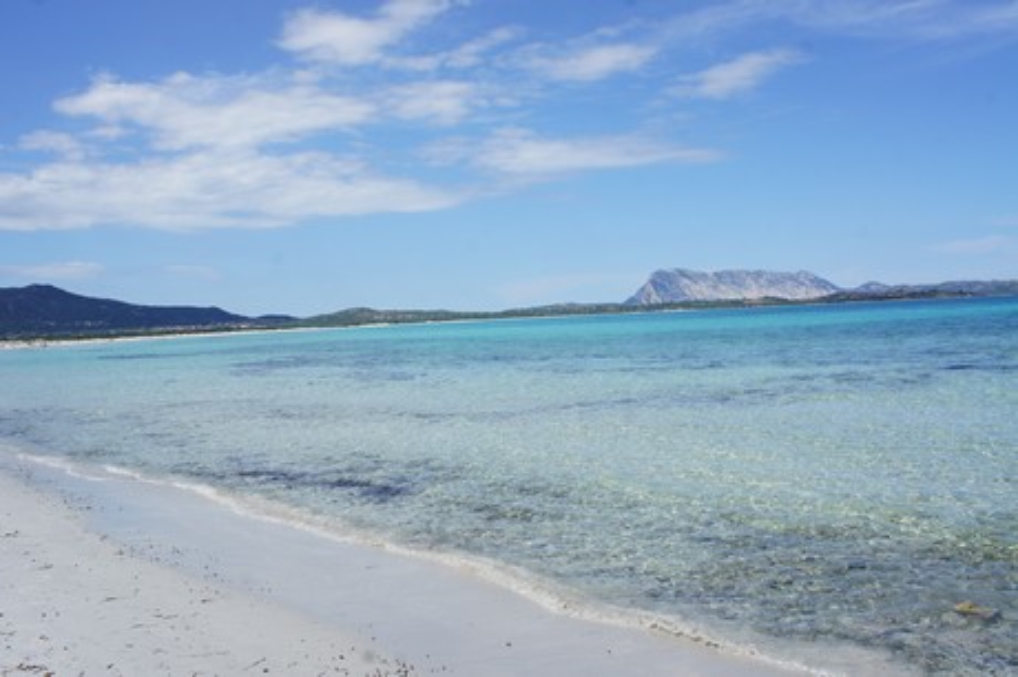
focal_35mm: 33
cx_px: 509
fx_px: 932
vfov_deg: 39.9
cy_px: 338
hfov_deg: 57.3
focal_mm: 22
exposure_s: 1/320
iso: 200
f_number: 11
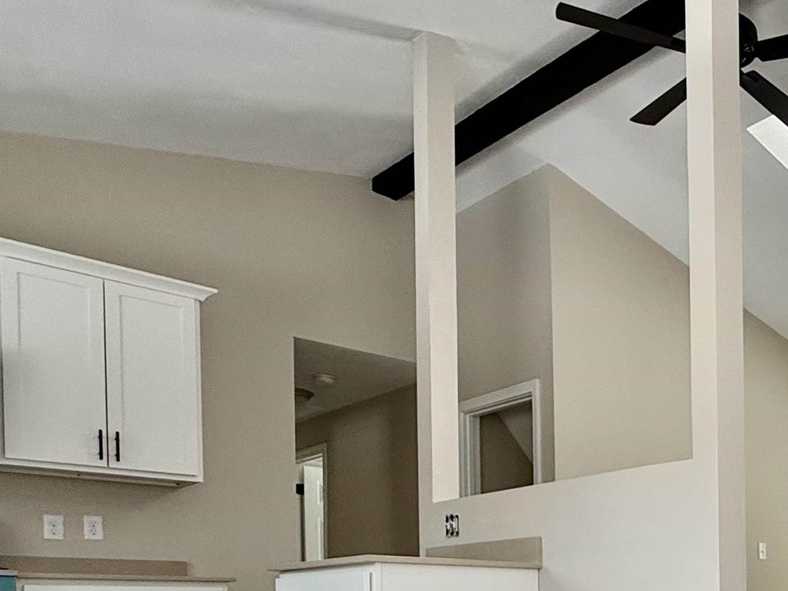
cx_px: 810
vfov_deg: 33.0
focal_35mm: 39
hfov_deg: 41.0
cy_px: 622
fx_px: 888
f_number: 2.2
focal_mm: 2.22
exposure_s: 1/99
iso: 125
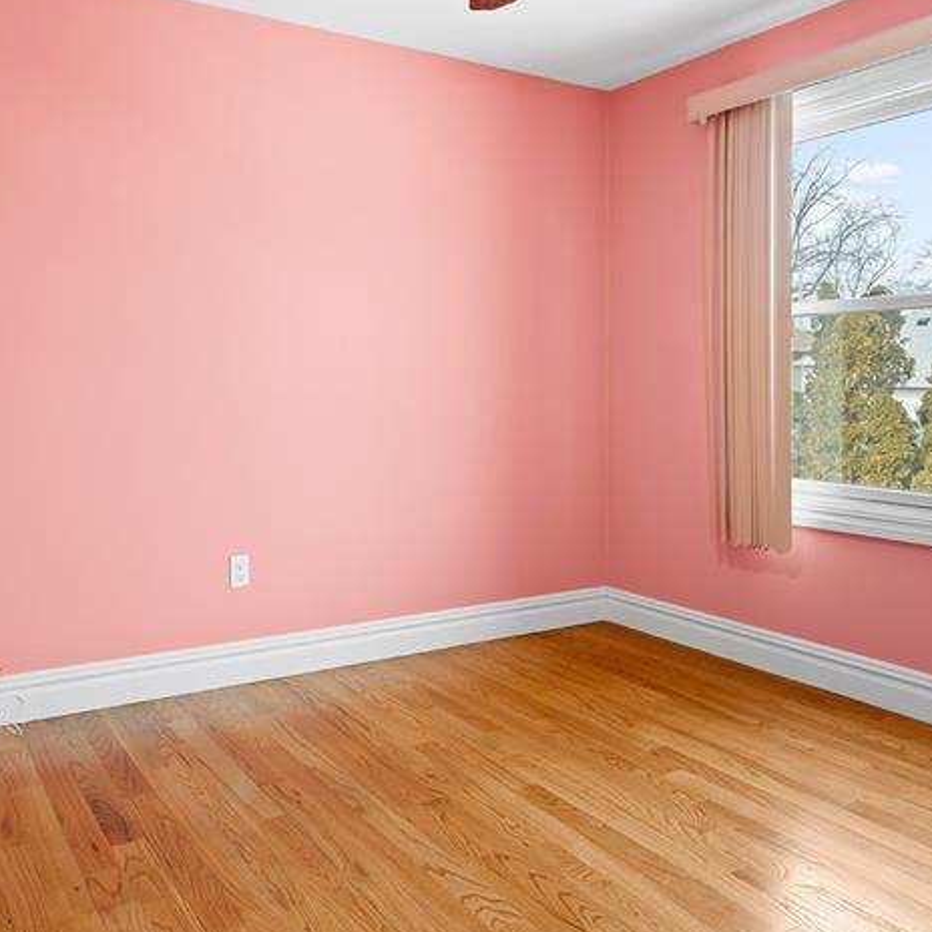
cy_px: 410
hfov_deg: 54.0
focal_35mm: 30
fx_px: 914
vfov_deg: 53.9
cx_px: 432
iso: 100
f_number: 8
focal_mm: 16
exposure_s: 1/4
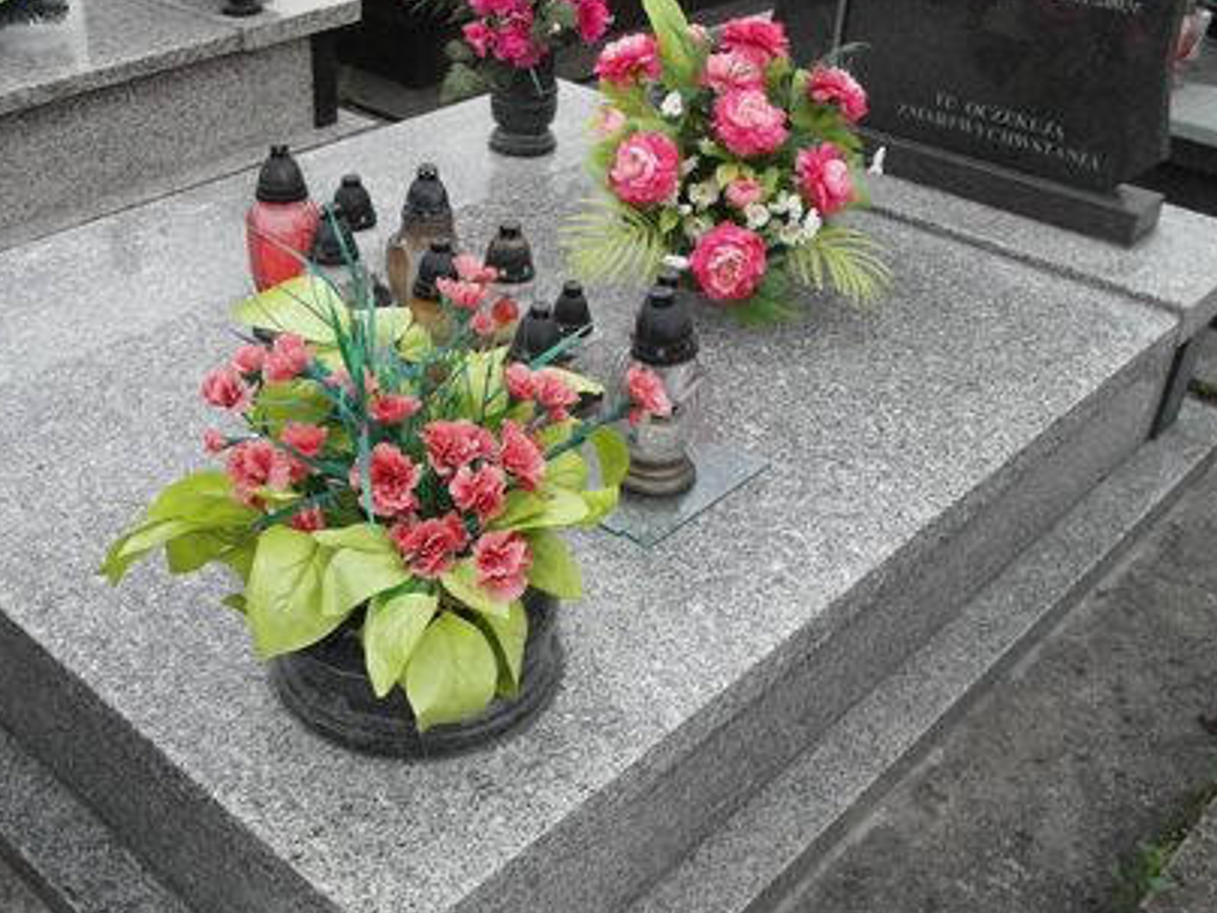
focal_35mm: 38
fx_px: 1336
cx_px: 485
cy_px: 443
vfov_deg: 37.7
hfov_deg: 48.7
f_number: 3.4
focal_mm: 5.2
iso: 80
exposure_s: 1/125
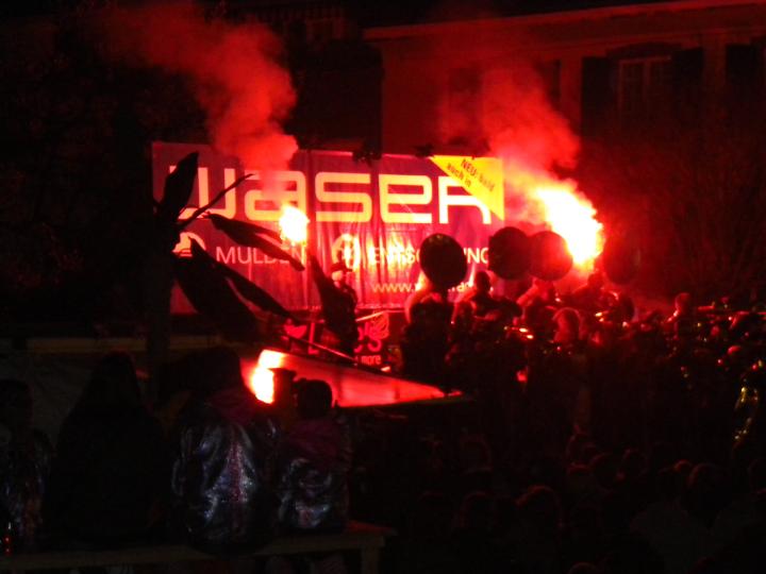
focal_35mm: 105
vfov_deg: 14.1
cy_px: 287
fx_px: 2323
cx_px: 383
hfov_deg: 18.7
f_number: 5.9
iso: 567
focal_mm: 18.9
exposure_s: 1/60
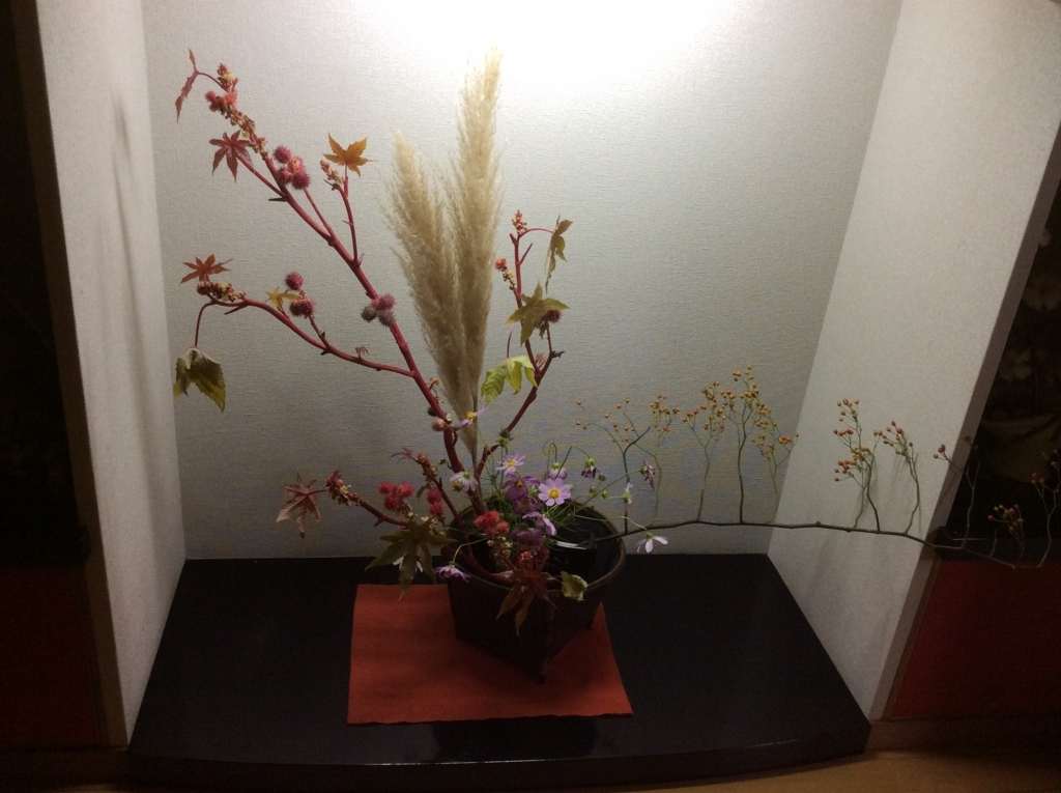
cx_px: 530
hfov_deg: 56.9
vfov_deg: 44.1
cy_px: 396
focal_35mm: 32
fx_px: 979
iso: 80
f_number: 2.4
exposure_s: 1/24
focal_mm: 3.3
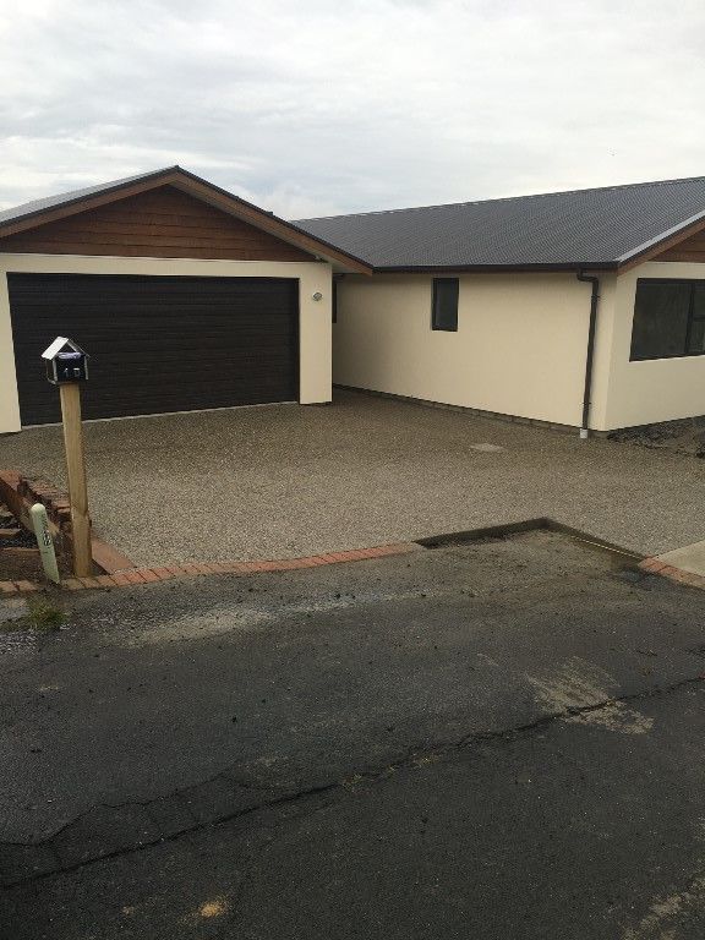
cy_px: 470
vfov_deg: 61.7
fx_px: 787
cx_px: 352
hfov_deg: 48.2
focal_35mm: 29
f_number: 2.2
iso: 25
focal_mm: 4.15
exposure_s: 1/192
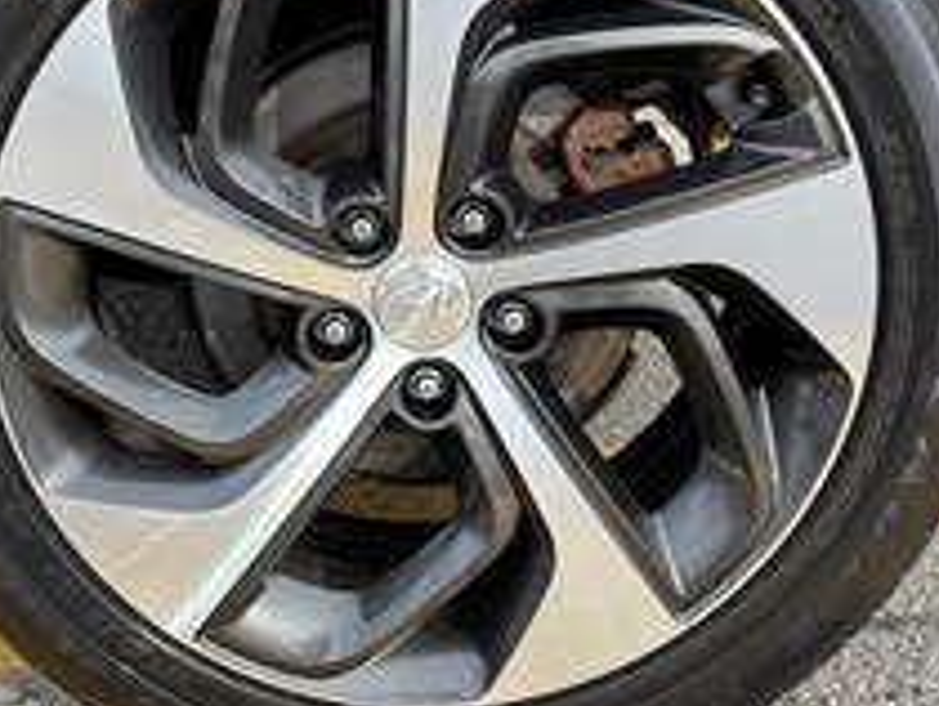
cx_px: 326
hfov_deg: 36.5
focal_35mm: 52
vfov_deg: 27.8
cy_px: 212
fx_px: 1412
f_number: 1.6
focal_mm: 5.96
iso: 50
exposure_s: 1/419
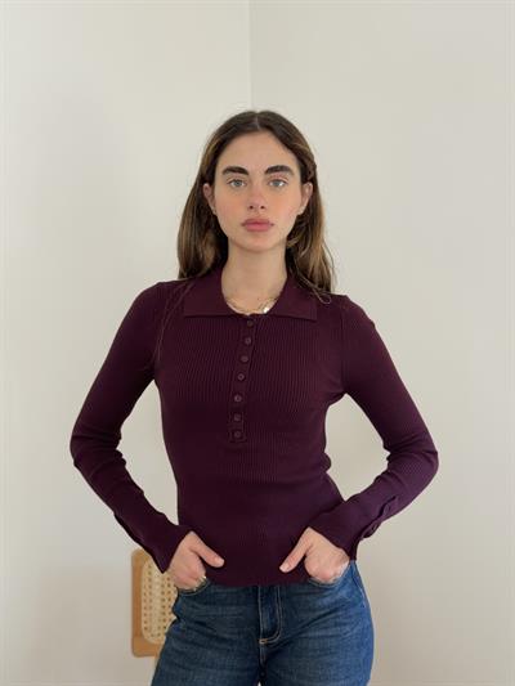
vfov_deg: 39.6
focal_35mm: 48
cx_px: 258
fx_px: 952
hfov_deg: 30.3
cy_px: 343
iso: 80
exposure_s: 1/121
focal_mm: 6.76
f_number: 1.78
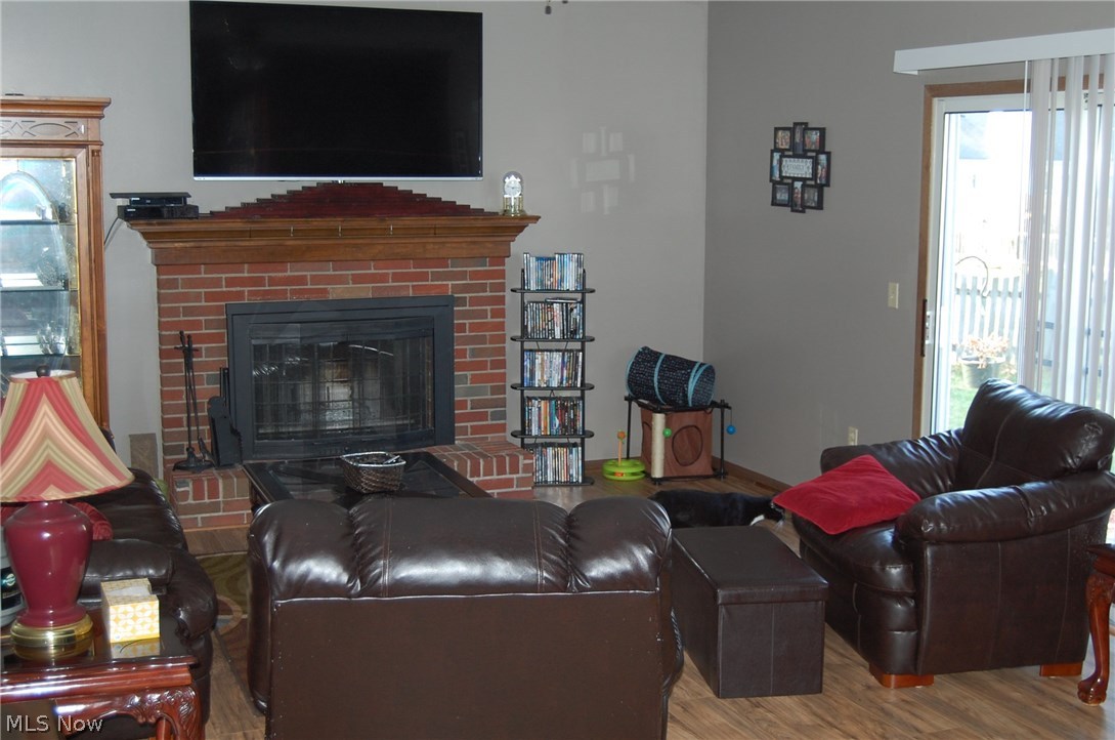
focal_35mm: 46
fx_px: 1438
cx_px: 558
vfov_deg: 28.8
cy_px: 370
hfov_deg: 42.4
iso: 400
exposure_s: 1/60
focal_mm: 31
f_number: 4.5
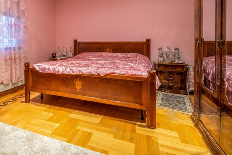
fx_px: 142
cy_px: 49
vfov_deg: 55.7
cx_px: 74
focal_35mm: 22
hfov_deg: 75.7
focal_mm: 16
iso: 640
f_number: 8
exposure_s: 1/30
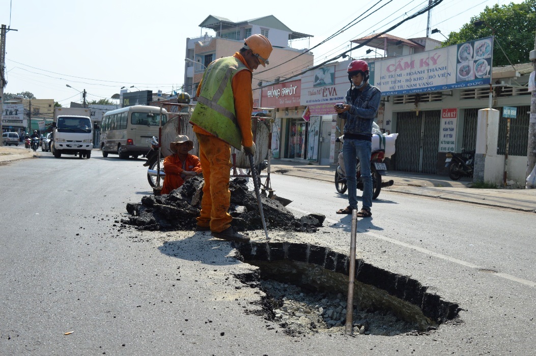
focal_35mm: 40
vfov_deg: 32.9
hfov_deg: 48.0
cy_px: 178
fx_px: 602
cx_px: 268
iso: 100
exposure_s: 1/320
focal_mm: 27
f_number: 9
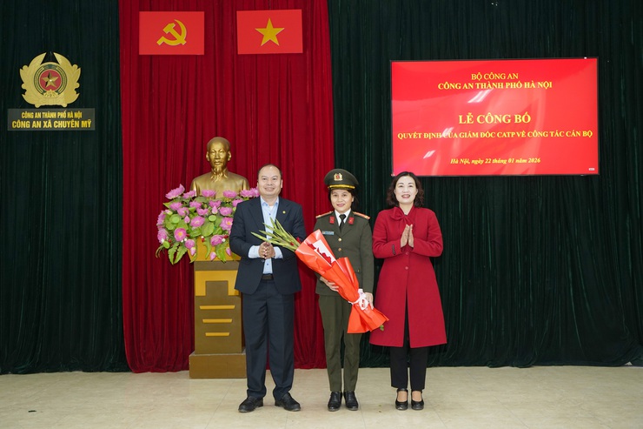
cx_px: 322
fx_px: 821
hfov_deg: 42.8
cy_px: 214
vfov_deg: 29.2
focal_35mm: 46
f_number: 3.5
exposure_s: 1/200
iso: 1250
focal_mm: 46
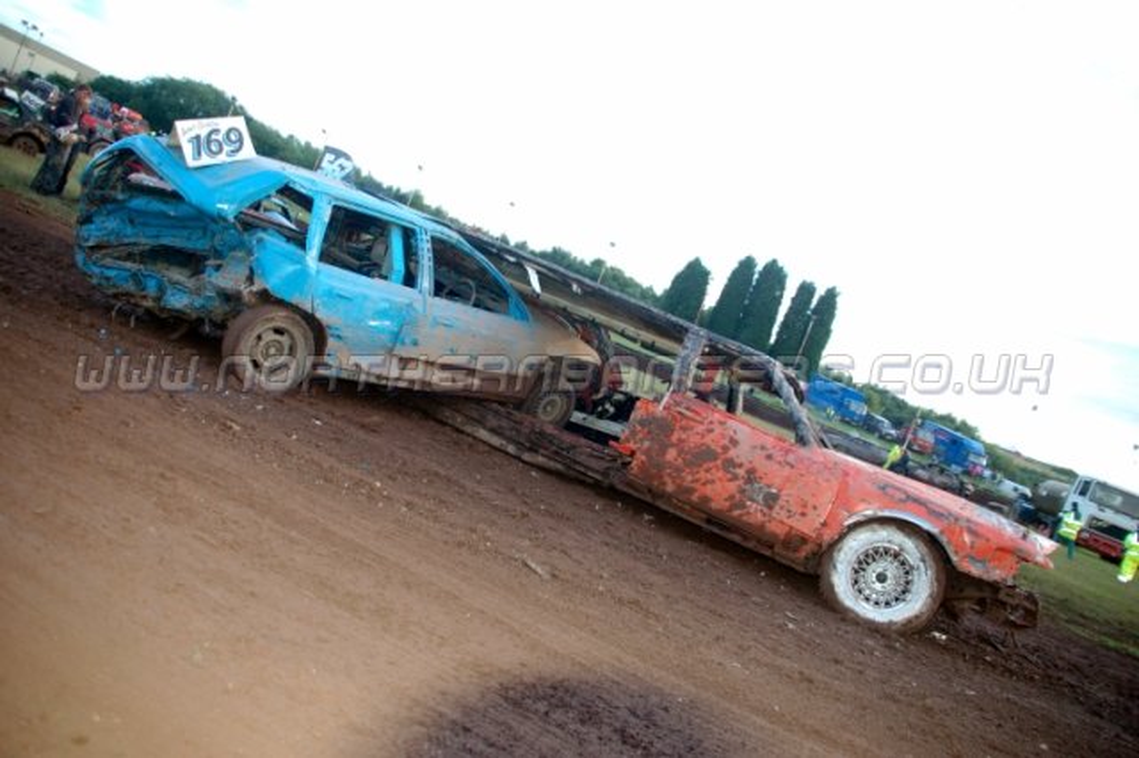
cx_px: 570
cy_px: 379
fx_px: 854
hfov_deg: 67.4
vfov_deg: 47.9
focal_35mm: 27
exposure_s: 1/160
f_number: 3.5
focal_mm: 18
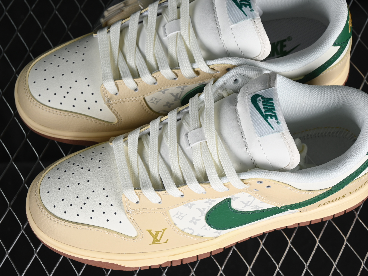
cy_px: 122
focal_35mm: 96
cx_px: 196
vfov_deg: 15.4
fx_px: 1021
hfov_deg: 20.4
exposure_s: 1/80
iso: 160
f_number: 7.1
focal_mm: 50
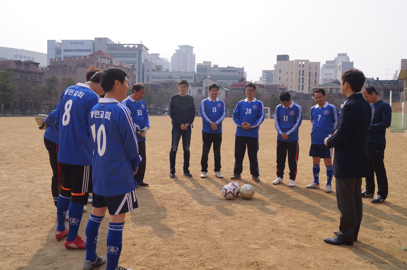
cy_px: 135
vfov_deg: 39.8
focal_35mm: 33
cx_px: 204
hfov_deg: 57.3
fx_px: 372
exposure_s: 1/250
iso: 100
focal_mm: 22
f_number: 8
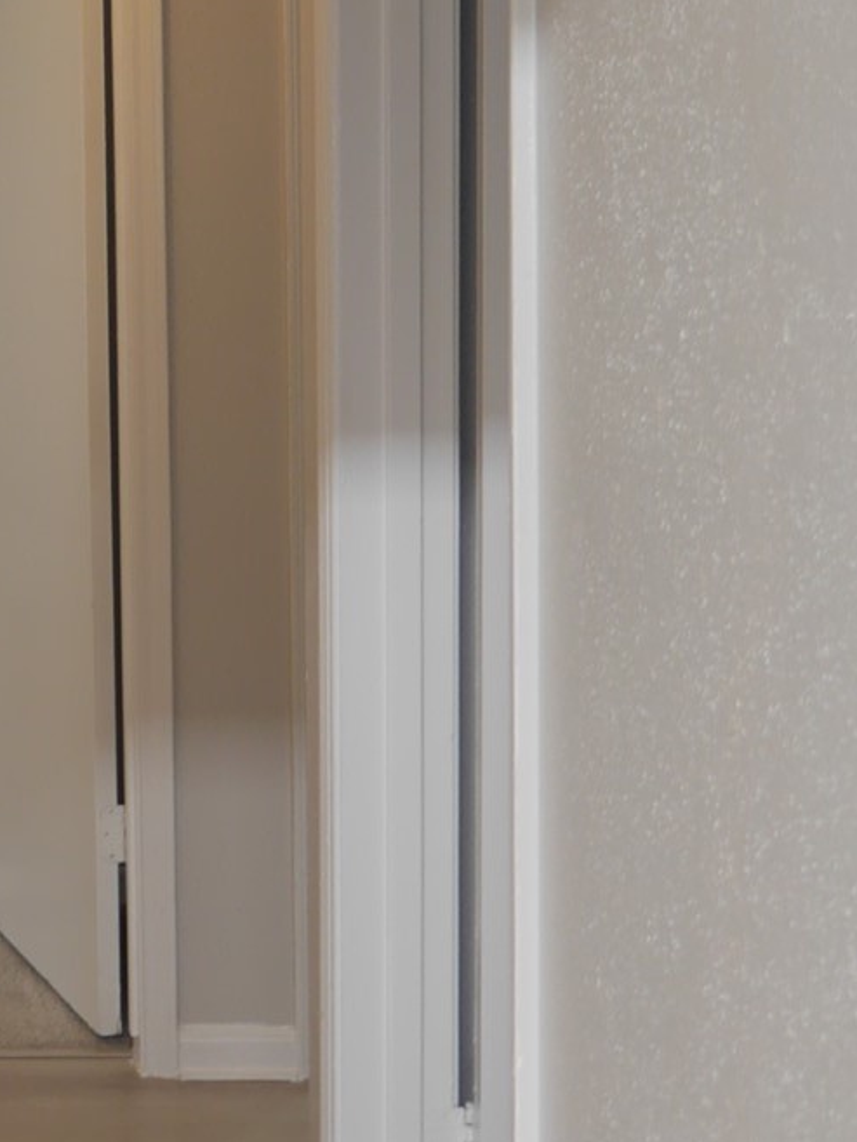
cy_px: 400
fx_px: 2673
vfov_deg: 24.0
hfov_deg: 16.9
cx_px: -339
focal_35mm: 81
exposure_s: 1/60
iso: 250
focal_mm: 13
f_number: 2.8
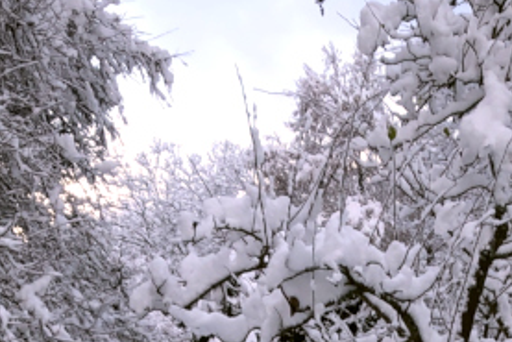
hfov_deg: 16.2
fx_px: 1793
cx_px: 349
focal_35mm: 126
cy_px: 719
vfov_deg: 10.0
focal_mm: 3.99
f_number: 1.8
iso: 25
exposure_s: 1/120
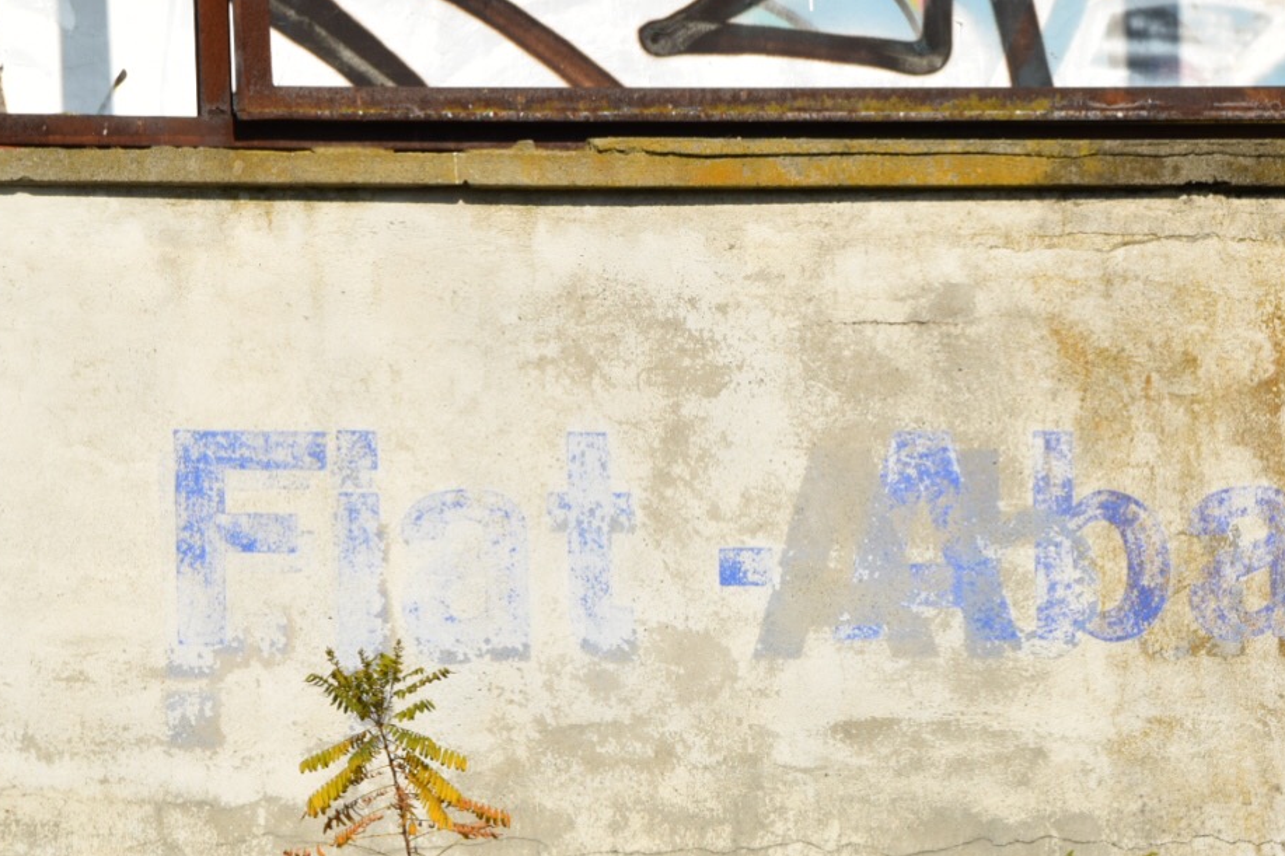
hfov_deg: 7.8
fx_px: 9457
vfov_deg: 5.2
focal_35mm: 265
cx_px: 846
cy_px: 611
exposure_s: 1/500
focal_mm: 100
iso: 200
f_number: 11
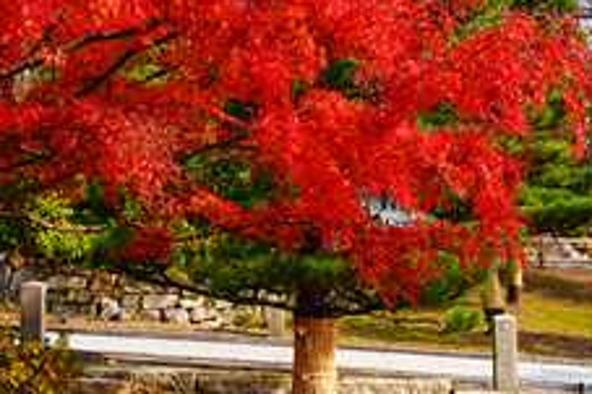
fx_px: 1101
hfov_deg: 30.1
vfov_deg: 20.2
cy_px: 116
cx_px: 313
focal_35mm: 67
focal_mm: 38
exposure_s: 1/100
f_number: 7.1
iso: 100
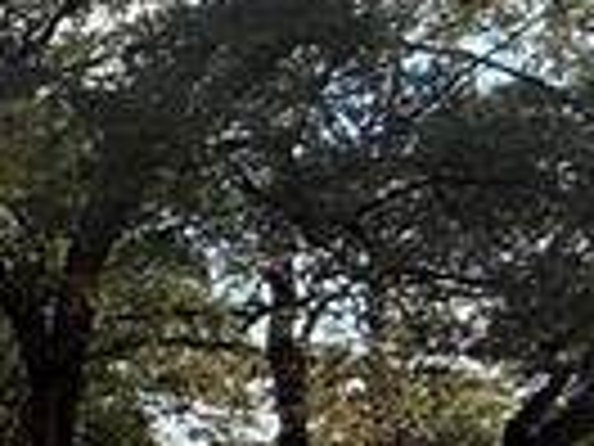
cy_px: 545
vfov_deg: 13.2
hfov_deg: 9.8
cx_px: -1444
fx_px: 1870
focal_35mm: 109
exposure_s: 1/518
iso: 50
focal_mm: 2.22
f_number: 2.2
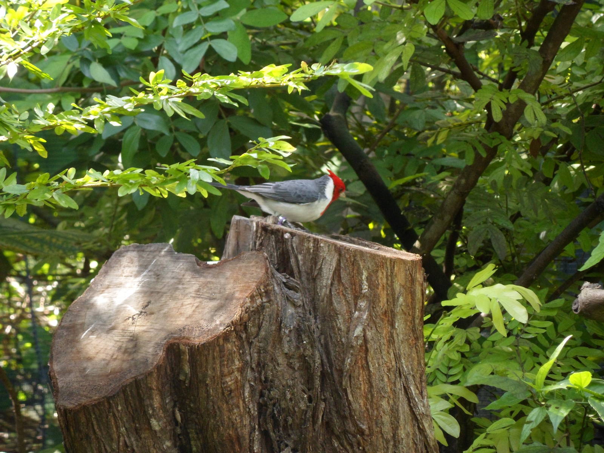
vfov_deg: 7.4
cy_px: 226
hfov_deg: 9.8
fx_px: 3507
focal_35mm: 201
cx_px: 302
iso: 160
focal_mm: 36.2
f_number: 5.6
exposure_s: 1/60
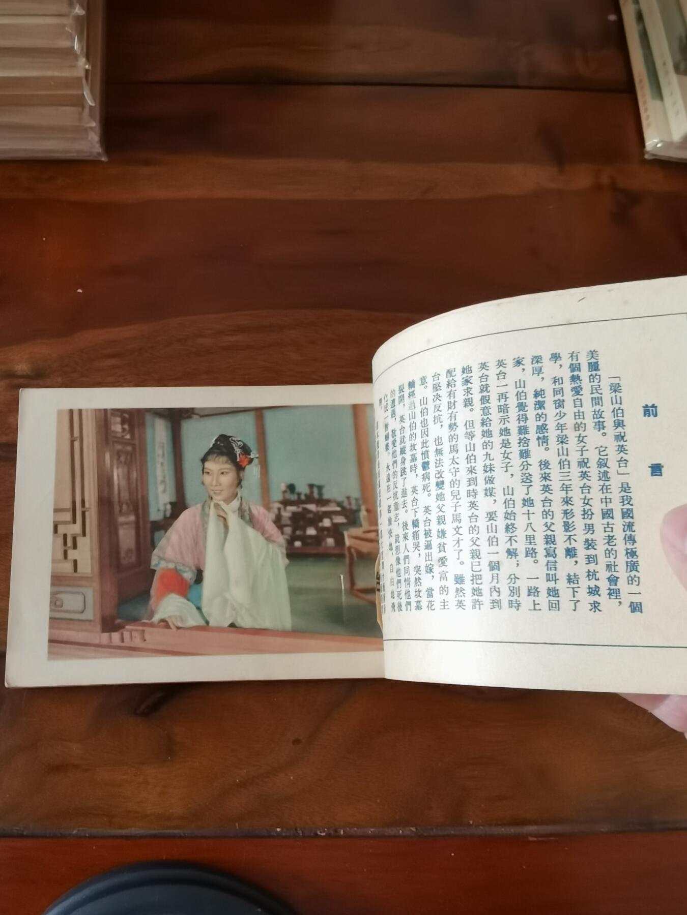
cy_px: 458
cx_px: 344
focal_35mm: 27
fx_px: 714
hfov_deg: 51.4
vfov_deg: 65.3
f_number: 2.2
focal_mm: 2.26
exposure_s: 1/25
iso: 320
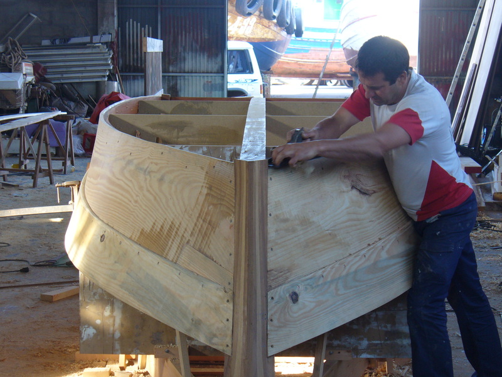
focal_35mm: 78
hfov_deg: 25.0
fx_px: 1131
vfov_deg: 18.9
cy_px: 188
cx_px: 251
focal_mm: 12.8
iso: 100
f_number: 3.3
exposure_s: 1/40
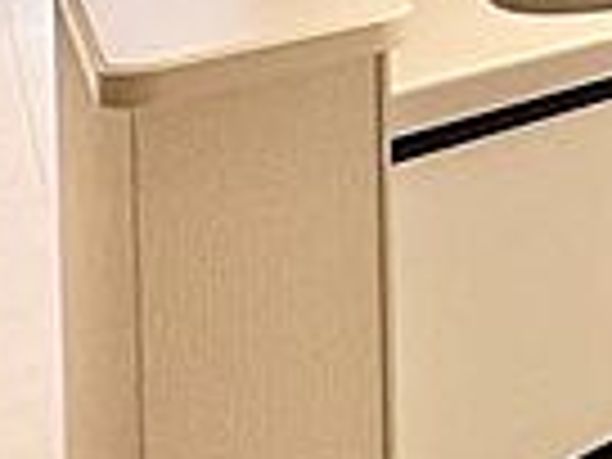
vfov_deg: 18.3
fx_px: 1131
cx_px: 1332
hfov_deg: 17.2
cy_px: -353
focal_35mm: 64
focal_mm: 2.22
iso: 160
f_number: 2.2
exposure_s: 1/99
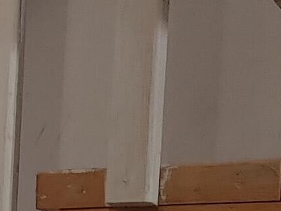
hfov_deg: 9.7
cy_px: 411
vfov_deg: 7.8
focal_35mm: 184
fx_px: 1494
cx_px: -360
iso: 500
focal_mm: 4.81
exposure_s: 1/40
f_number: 1.8
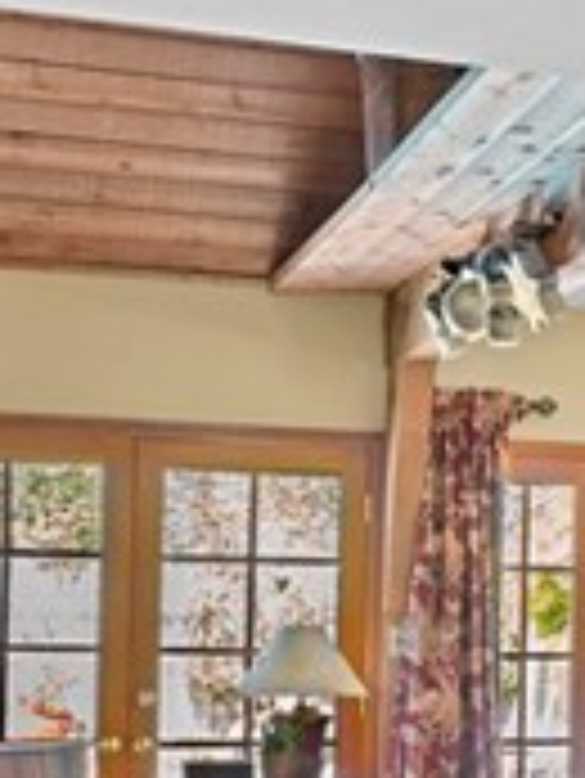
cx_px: 850
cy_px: 623
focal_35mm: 91
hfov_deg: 15.2
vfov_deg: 21.3
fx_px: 2048
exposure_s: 1/2
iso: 250
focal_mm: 16
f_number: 6.3
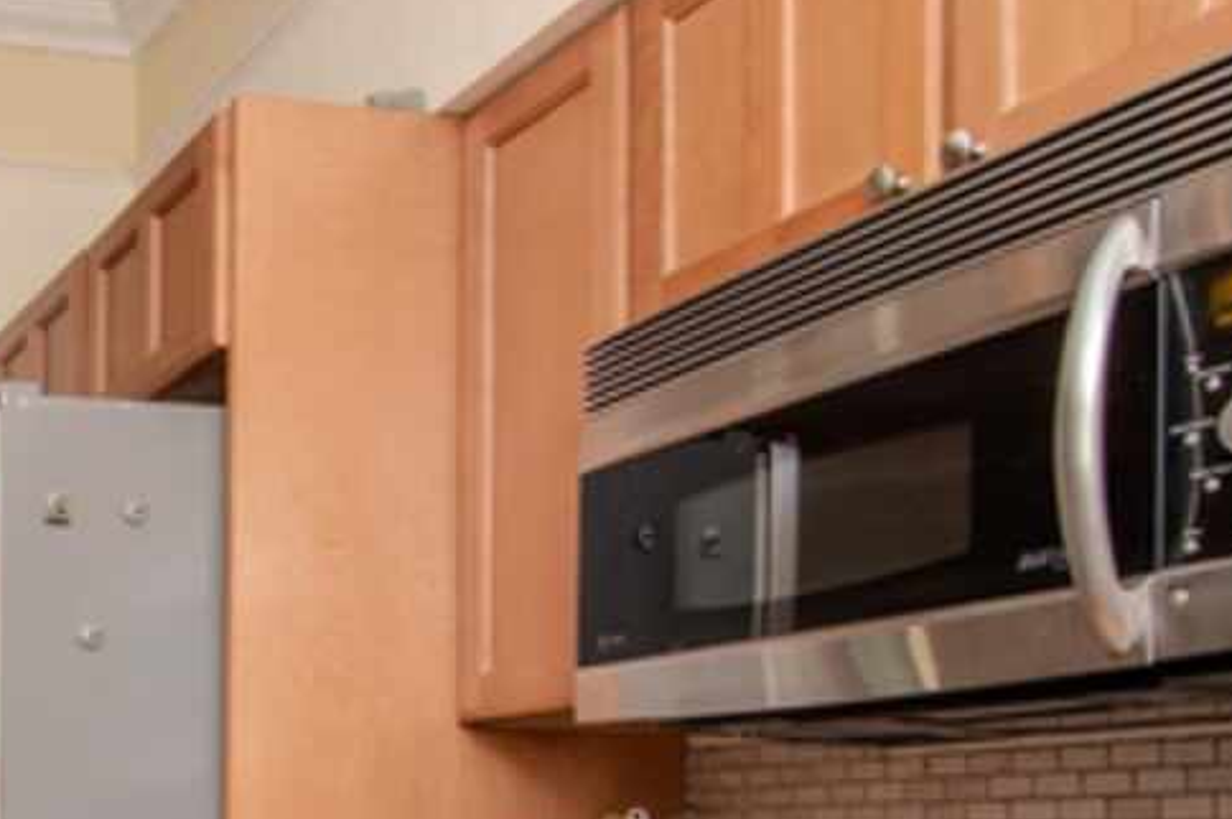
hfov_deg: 35.9
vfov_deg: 27.3
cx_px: -155
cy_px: 865
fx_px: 1562
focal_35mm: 46
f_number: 8
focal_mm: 11.5
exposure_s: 1/100
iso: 800
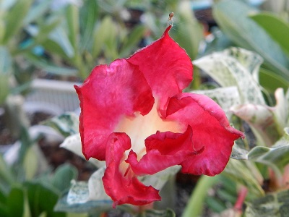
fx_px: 192
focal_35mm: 23
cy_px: 108
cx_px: 144
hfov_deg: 73.9
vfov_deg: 58.9
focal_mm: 4
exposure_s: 1/60
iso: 160
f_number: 3.4
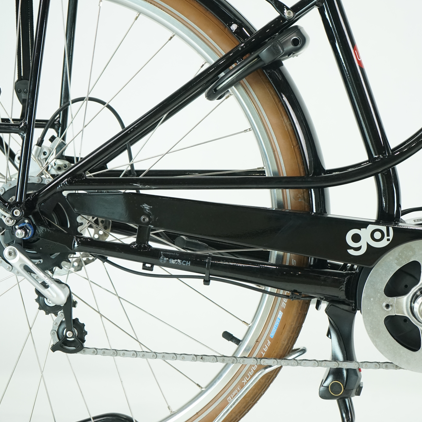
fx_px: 1241
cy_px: 210
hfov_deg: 19.2
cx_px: 291
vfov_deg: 19.3
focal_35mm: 90
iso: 2500
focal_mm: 70
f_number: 6.3
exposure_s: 1/200
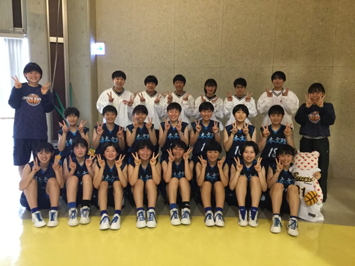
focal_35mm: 31
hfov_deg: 58.4
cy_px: 133
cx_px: 178
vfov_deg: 45.4
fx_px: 318
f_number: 2.4
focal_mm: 3.3
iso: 250
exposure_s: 1/25
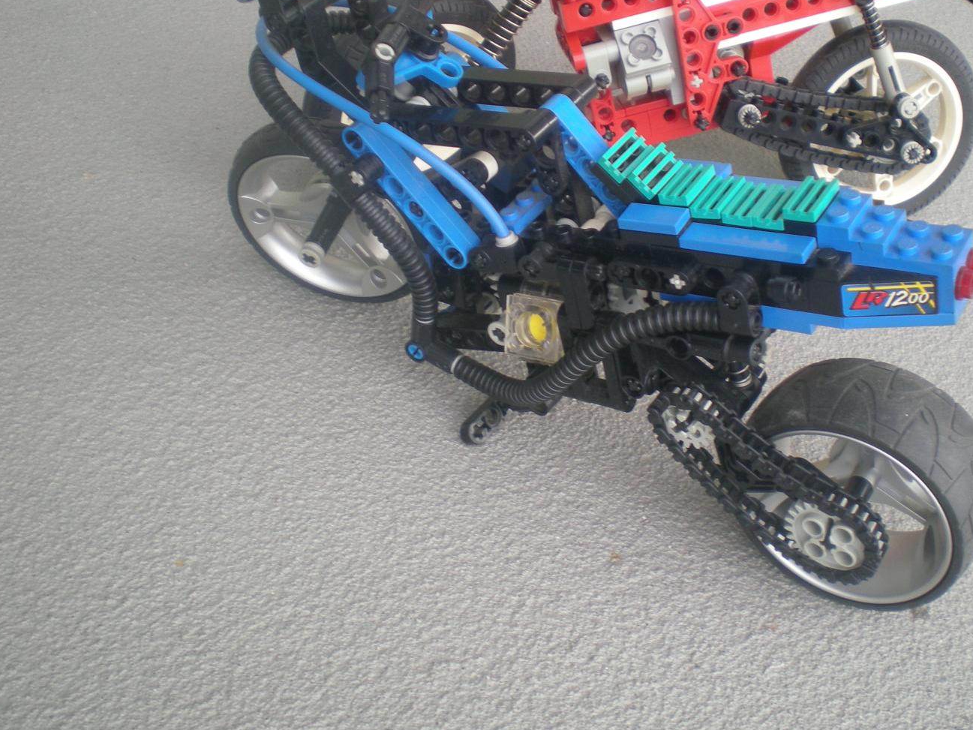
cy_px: 302
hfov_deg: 42.0
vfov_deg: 32.1
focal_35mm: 45
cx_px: 555
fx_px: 1265
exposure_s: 1/58.3
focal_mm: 6.3
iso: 84
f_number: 3.1
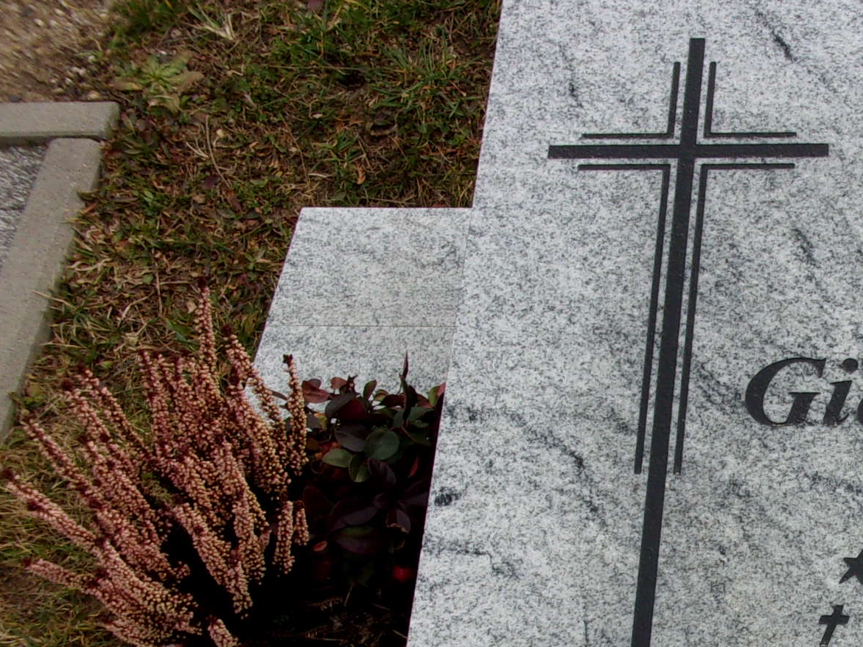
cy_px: 573
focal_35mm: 62
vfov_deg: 23.1
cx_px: 912
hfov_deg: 28.7
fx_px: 1546
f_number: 10.8
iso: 80
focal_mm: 5.1
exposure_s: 1/75
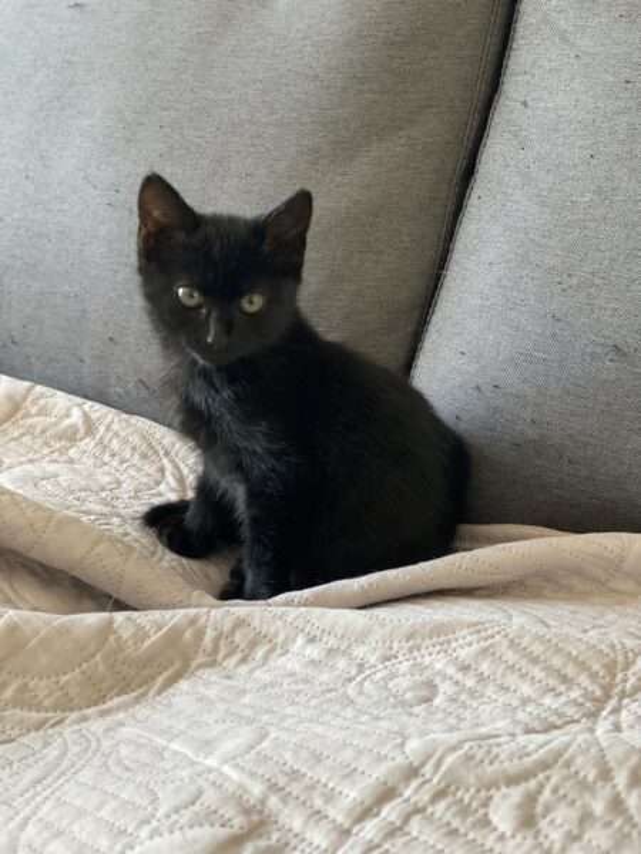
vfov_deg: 36.8
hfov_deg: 28.0
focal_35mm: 52
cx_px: 320
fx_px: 1284
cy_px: 427
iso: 200
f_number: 2
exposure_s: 1/40
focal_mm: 6
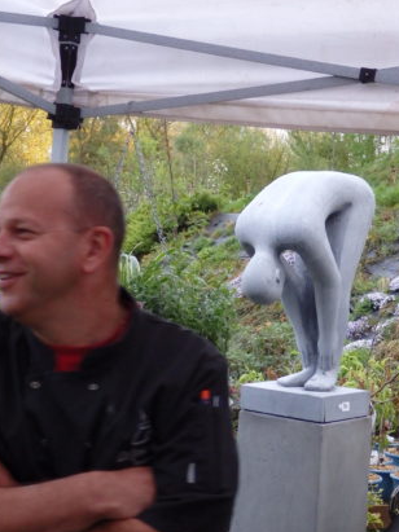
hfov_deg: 23.3
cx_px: 203
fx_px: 969
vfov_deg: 30.7
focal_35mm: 63
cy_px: 266
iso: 1000
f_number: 4.1
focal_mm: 9.8
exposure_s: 1/50
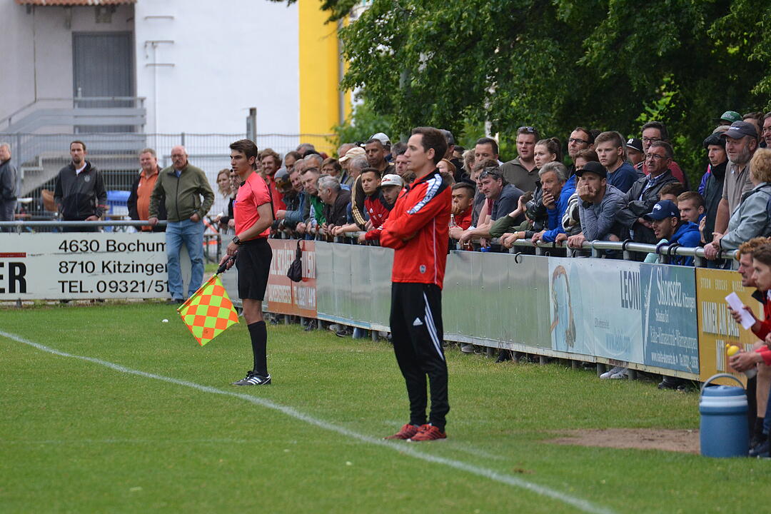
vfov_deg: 3.1
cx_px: 386
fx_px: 9637
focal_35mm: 450
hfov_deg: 4.6
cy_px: 257
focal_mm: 300
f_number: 5.6
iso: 1250
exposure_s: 1/500
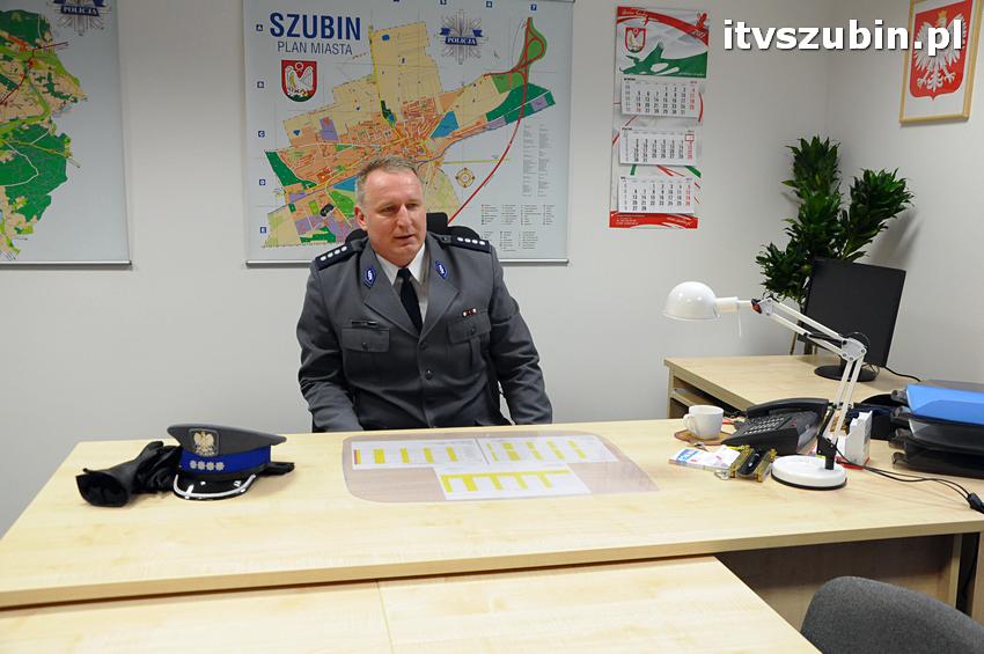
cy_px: 327
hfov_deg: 57.3
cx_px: 492
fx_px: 901
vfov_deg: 39.9
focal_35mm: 33
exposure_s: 1/160
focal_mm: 22
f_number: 6.3
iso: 2000
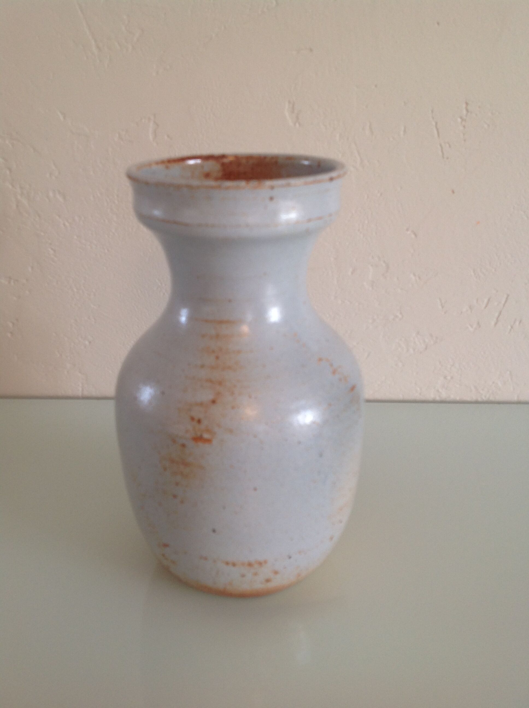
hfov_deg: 40.6
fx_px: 715
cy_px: 354
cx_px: 264
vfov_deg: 52.7
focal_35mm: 35
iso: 50
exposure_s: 1/17
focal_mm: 4.28
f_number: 2.4
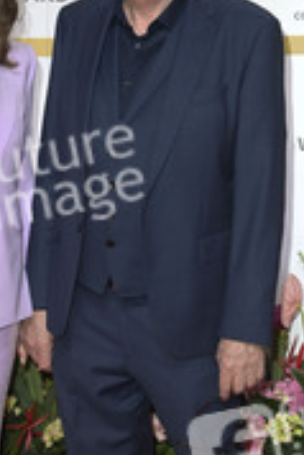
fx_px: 1643
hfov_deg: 10.6
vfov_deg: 15.7
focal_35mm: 130
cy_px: 314
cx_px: 87
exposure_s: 1/250
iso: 640
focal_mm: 58
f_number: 6.3
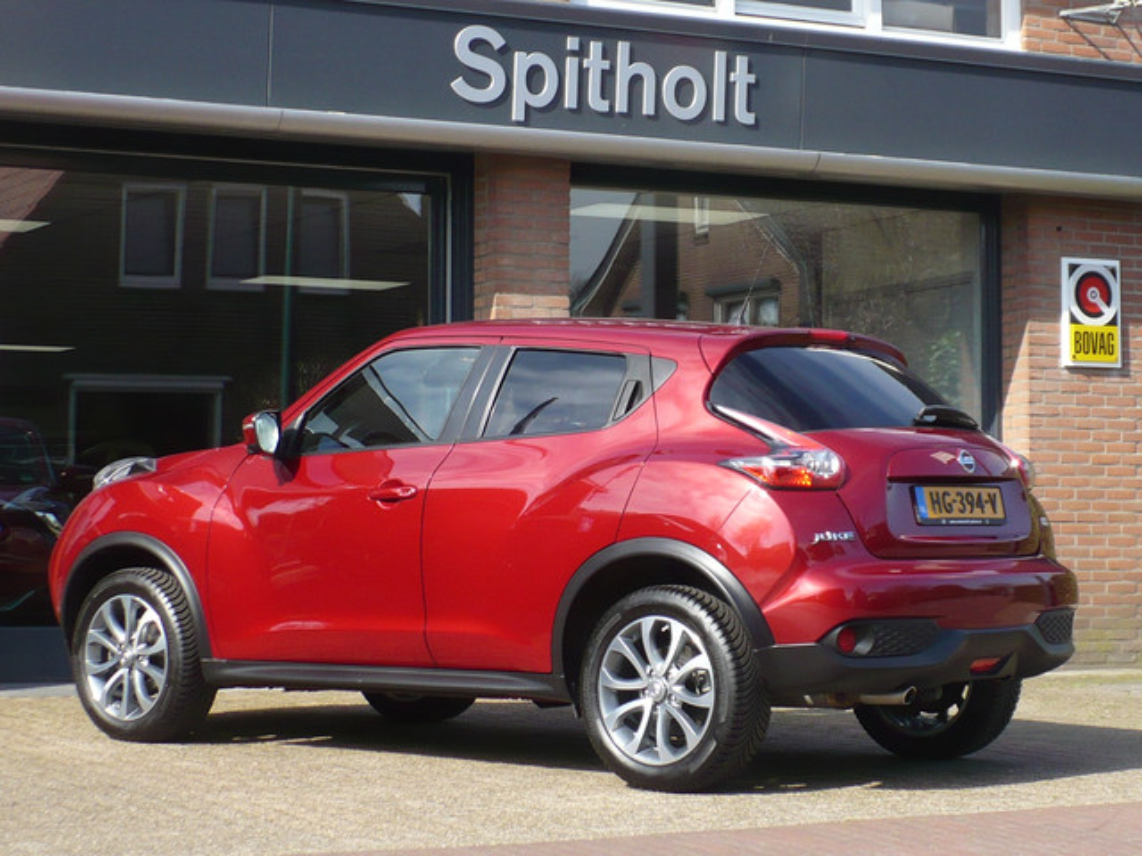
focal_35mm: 89
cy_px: 428
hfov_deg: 22.0
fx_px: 2936
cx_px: 571
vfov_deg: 16.6
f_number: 3.1
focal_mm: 9.9
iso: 100
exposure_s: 1/640
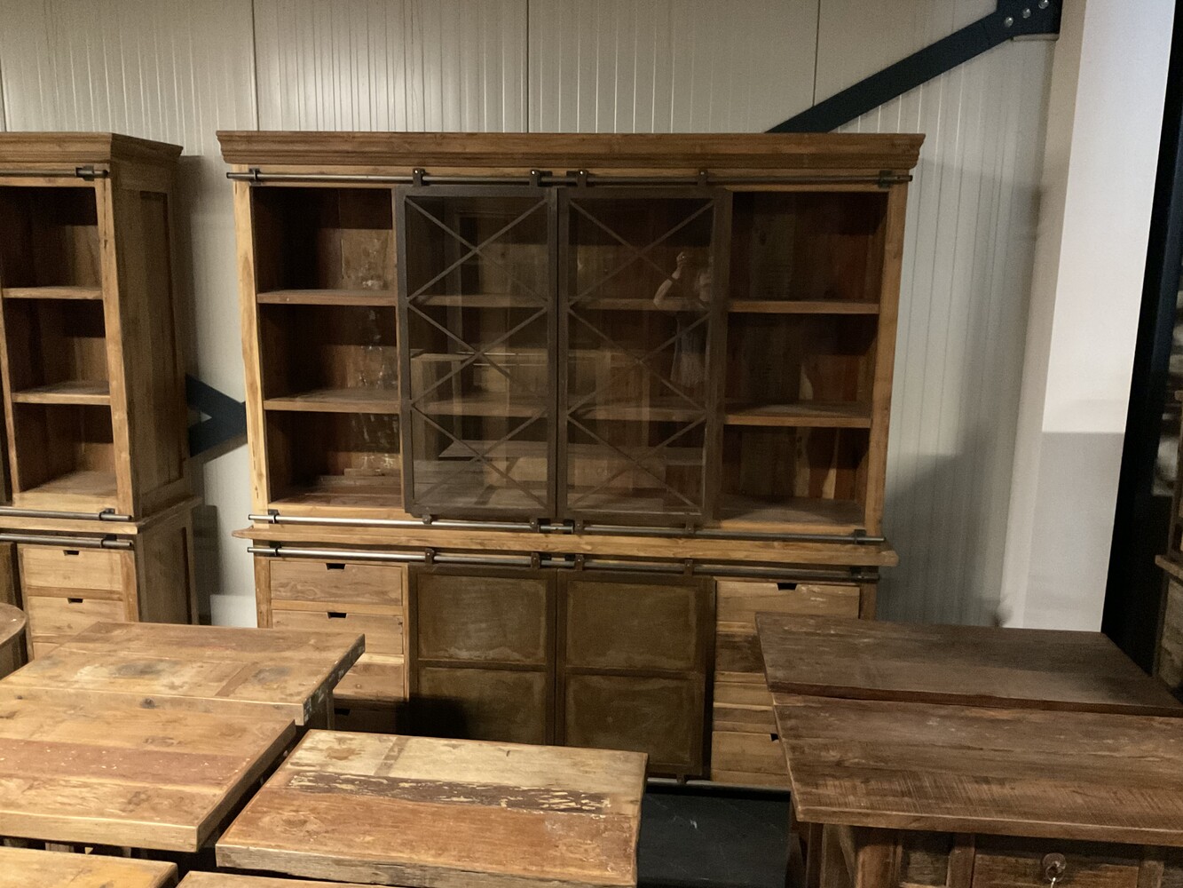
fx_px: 991
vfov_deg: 48.2
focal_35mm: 29
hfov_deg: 61.7
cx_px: 592
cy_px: 444
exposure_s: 1/20
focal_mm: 3
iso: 500
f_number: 1.8
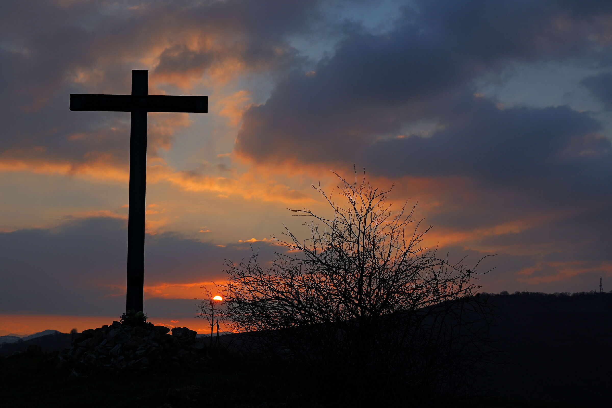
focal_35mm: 56
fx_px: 952
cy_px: 204
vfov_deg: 24.2
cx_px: 306
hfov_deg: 35.6
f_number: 8
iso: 320
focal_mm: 56
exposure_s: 1/1300
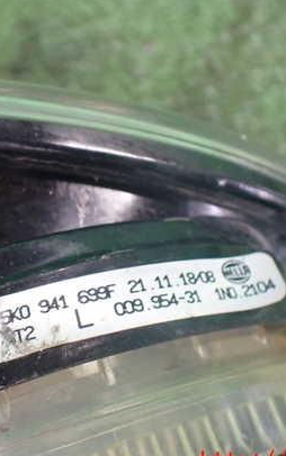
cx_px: 117
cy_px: 224
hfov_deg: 27.4
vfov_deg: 42.6
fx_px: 586
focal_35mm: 47
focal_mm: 5.4
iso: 800
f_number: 2.3
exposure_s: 1/80
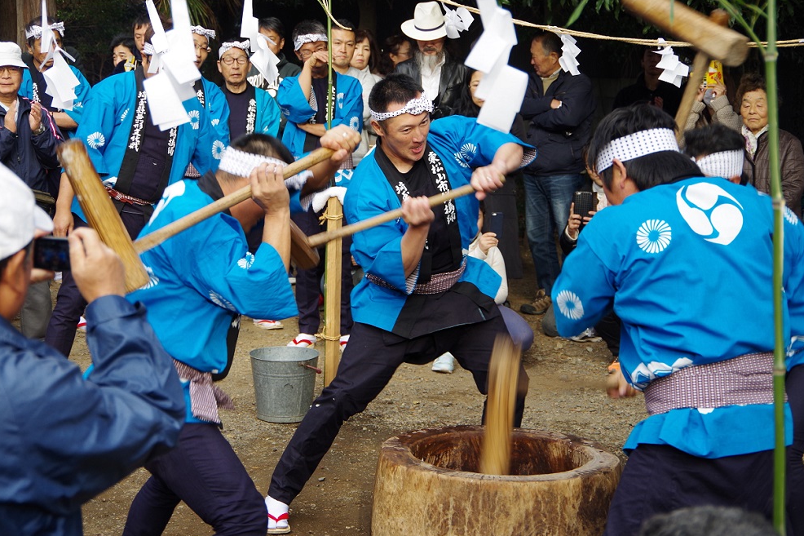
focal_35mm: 73
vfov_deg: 18.7
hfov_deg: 27.7
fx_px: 1630
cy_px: 268
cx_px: 405
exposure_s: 1/125
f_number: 4.5
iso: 200
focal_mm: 48
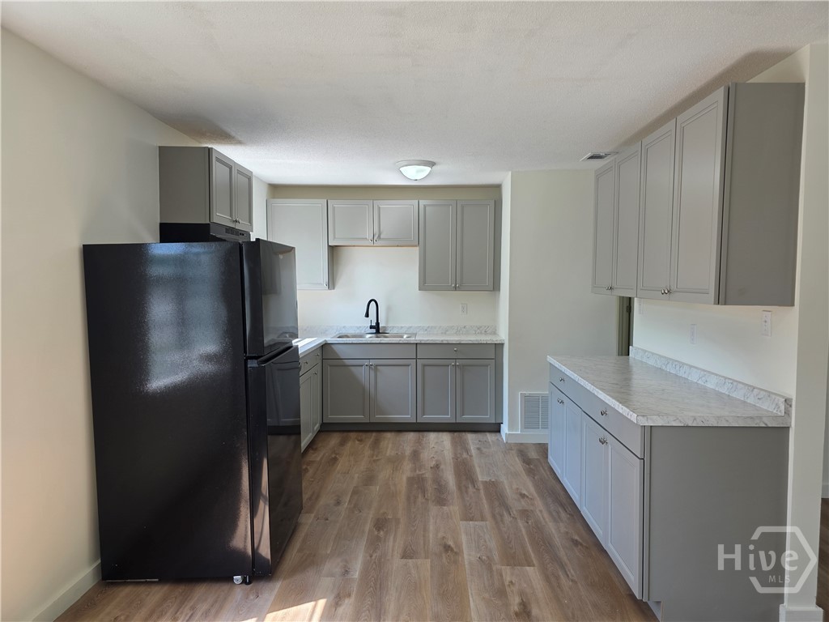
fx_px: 551
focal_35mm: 23
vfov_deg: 58.9
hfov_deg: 73.9
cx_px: 414
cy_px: 311
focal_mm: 6.3
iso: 80
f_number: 1.7
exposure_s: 1/180
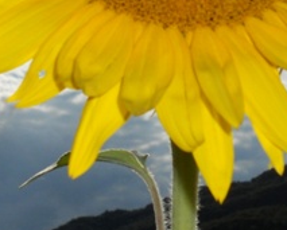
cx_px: 147
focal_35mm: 139
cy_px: -16
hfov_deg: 13.8
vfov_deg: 11.0
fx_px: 1182
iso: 80
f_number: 9.8
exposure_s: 1/640
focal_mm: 6.9
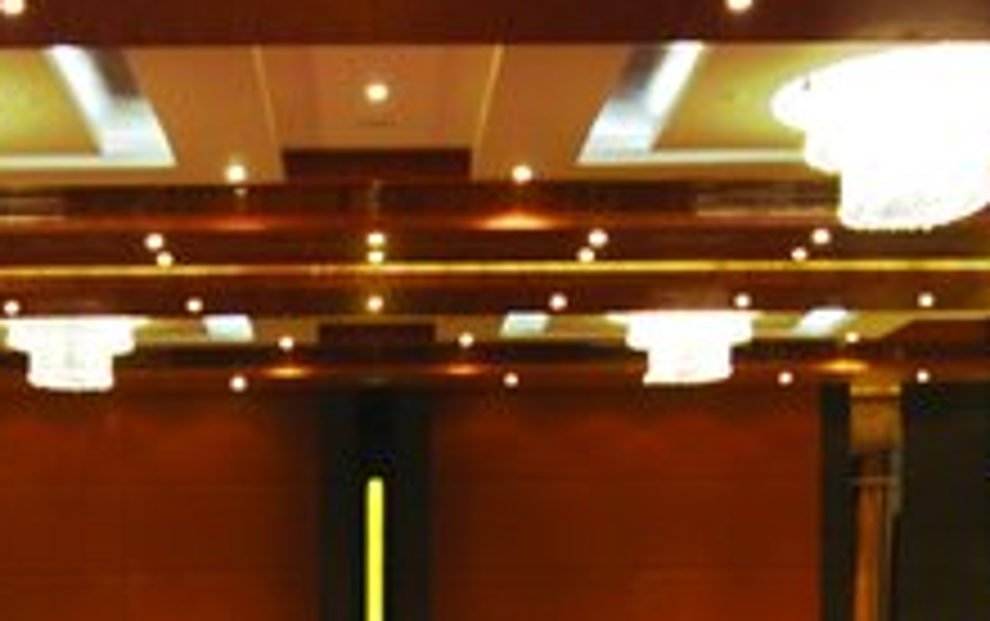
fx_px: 3592
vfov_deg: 9.7
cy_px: 781
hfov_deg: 15.7
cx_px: 374
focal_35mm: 133
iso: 200
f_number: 6.3
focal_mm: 24
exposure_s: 1/2
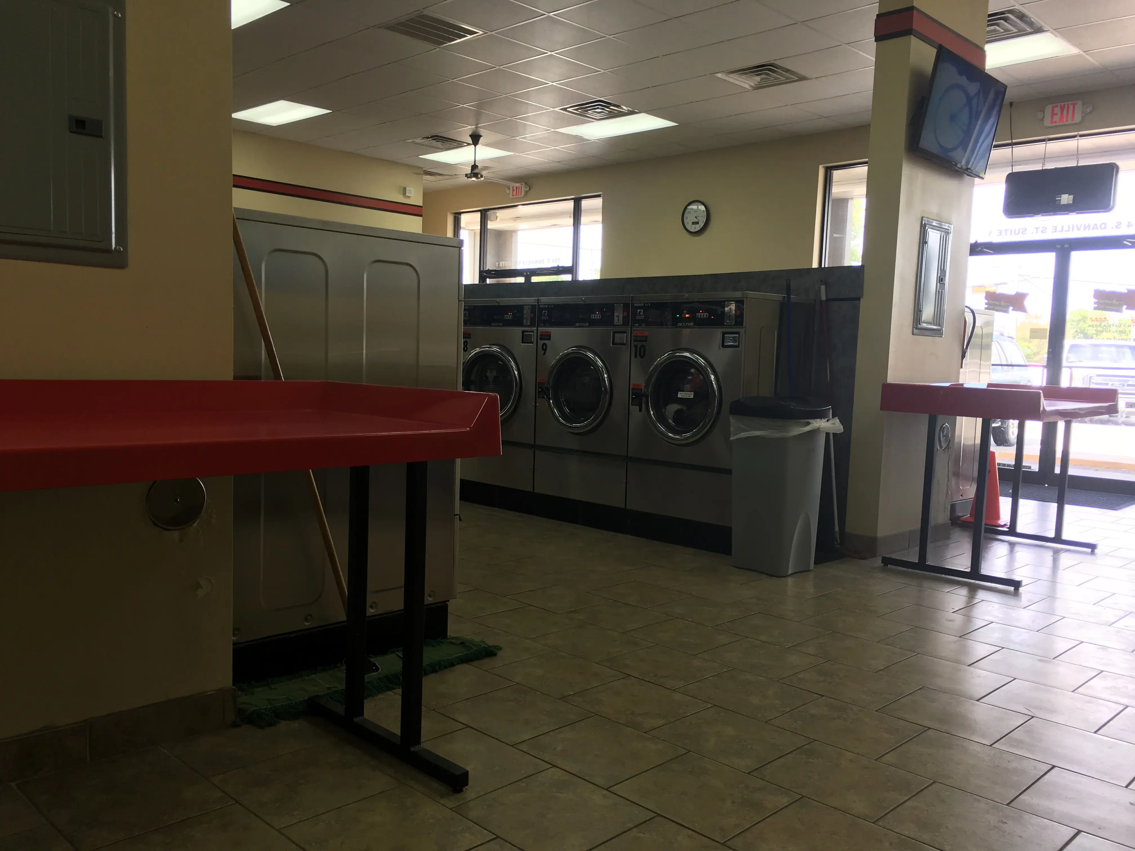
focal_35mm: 29
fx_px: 951
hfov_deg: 61.7
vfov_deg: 48.2
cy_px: 426
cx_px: 568
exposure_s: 1/60
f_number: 2.2
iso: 25
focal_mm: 4.15
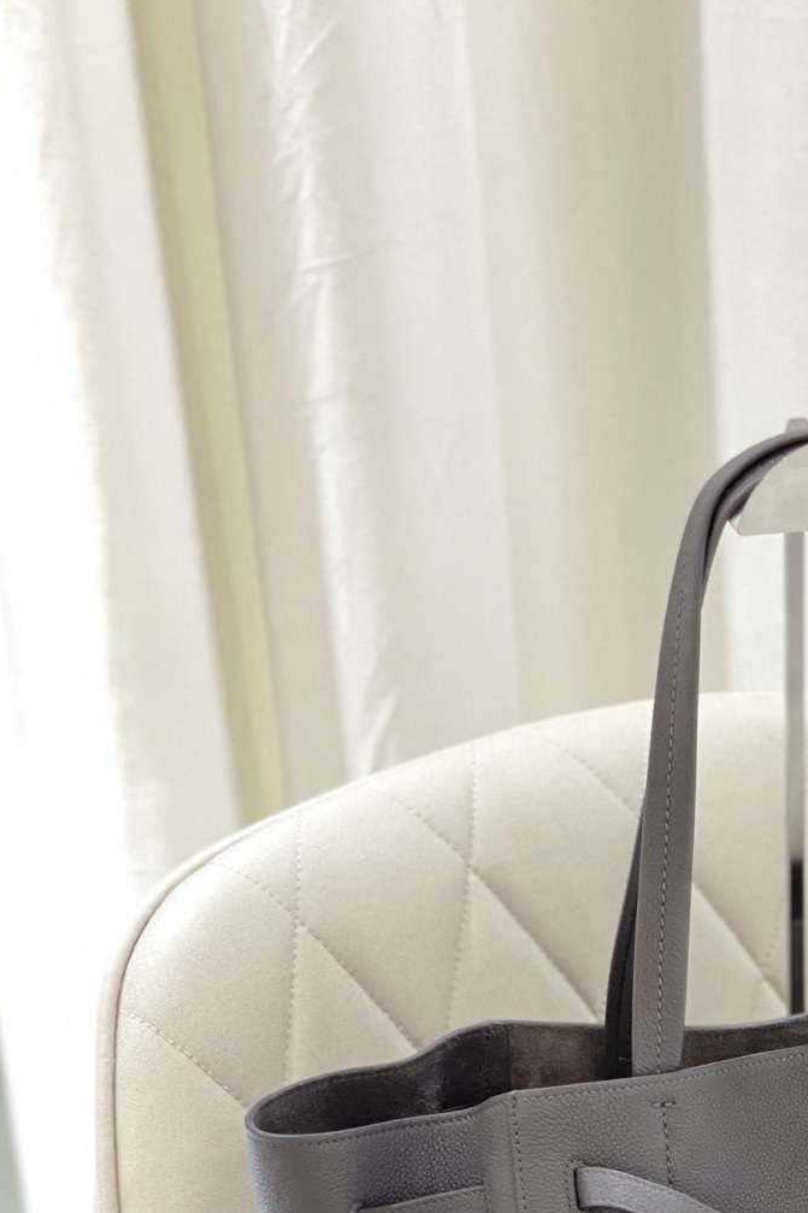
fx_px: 3704
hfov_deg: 12.3
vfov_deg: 18.1
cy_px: 1211
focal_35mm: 110
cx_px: 878
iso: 200
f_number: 2
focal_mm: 6
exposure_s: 1/100
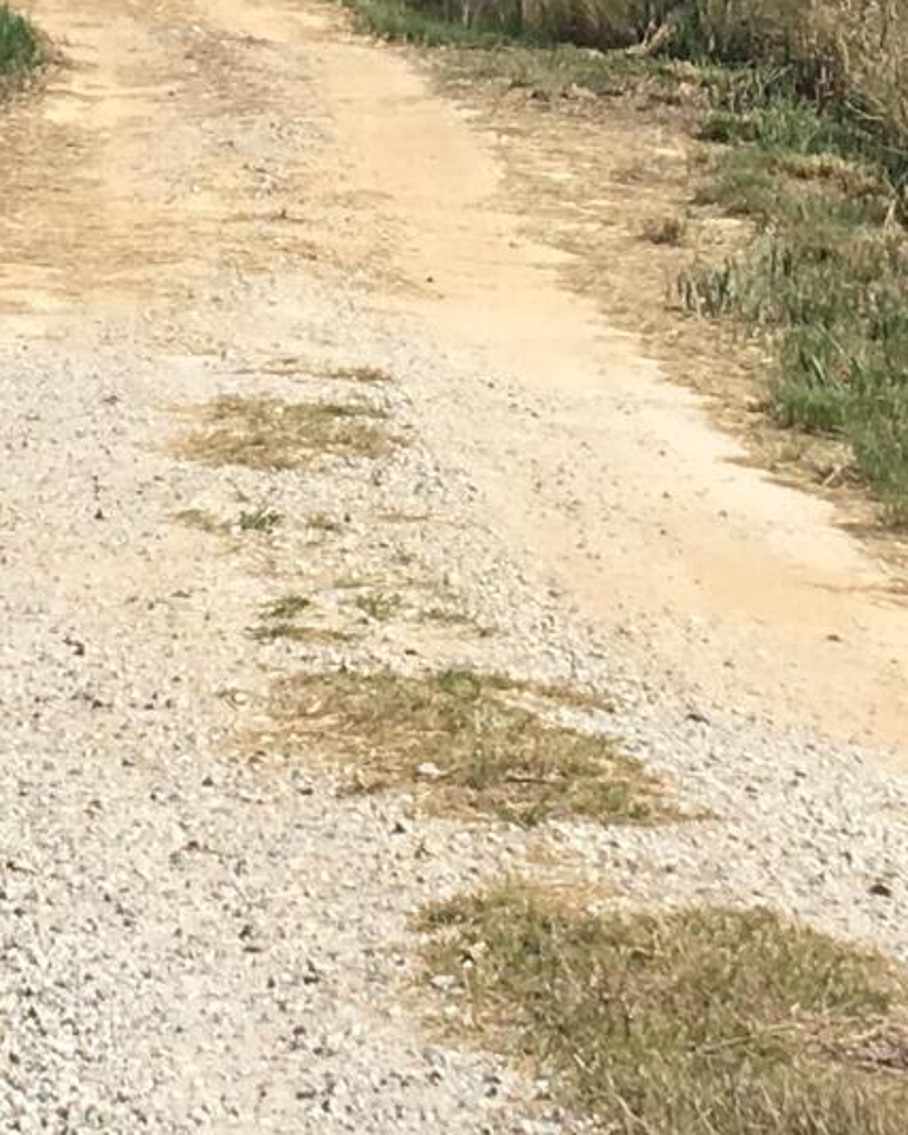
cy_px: -213
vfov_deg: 11.9
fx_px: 5343
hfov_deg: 9.7
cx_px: 159
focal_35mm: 159
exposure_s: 1/2137
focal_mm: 4.15
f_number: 2.2
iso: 25
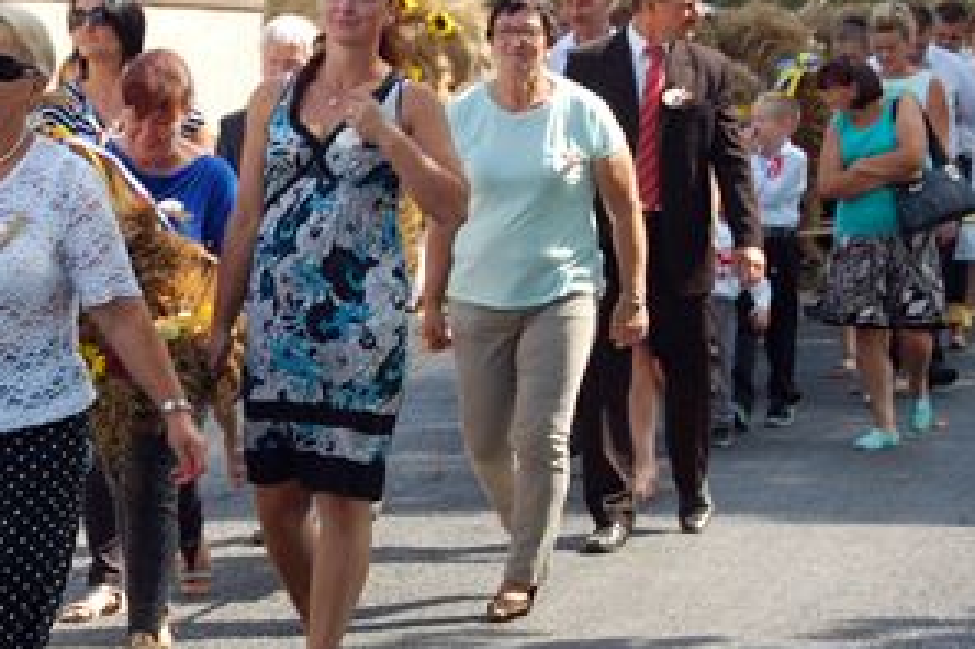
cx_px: 145
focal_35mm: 167
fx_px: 4521
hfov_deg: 12.2
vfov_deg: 8.2
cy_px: 183
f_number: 7.1
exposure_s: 1/200
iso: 200
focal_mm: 55
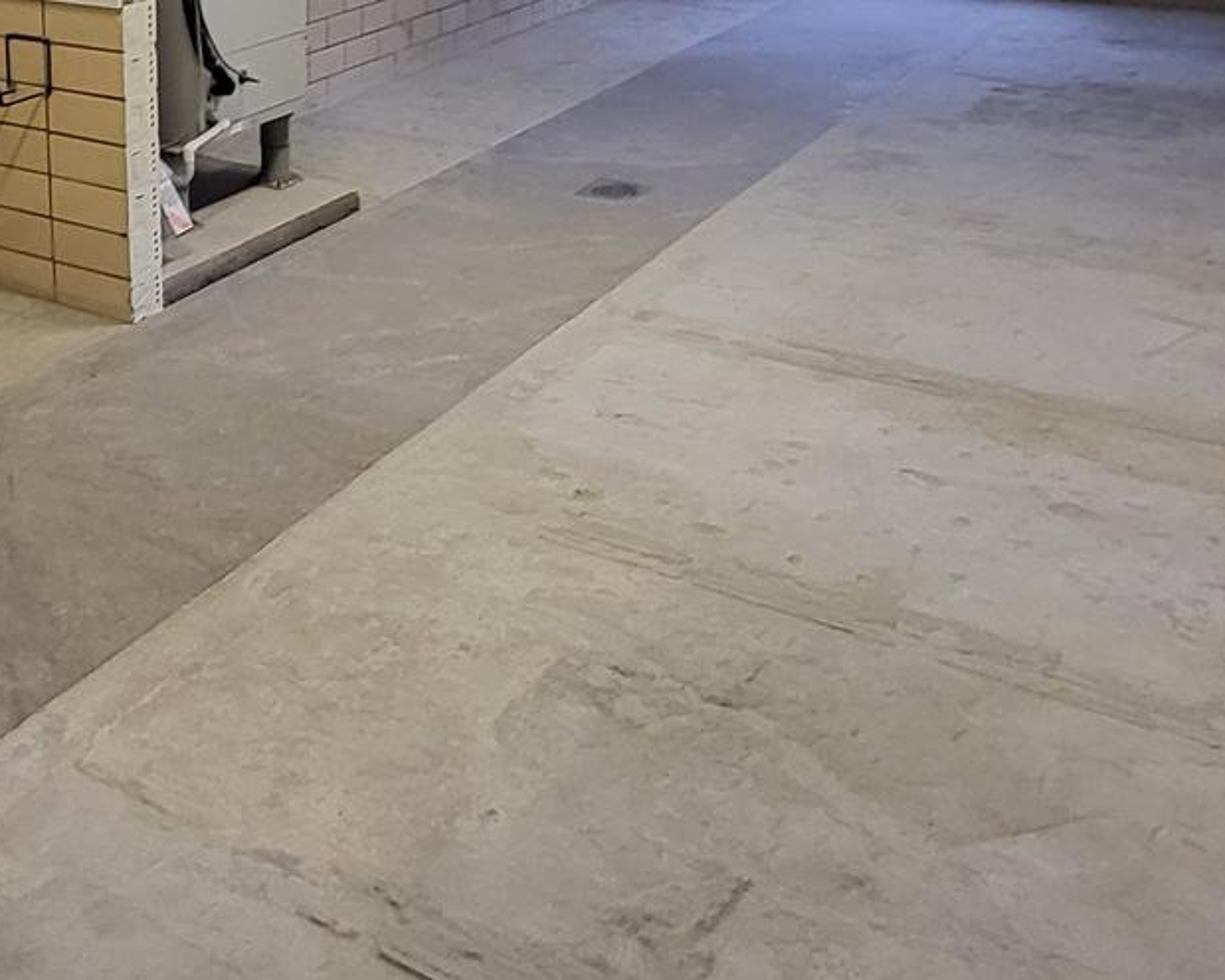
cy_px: 63
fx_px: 1522
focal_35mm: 42
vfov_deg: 33.4
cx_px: 131
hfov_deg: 40.6
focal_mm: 1.74
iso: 320
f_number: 2.2
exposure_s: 1/40
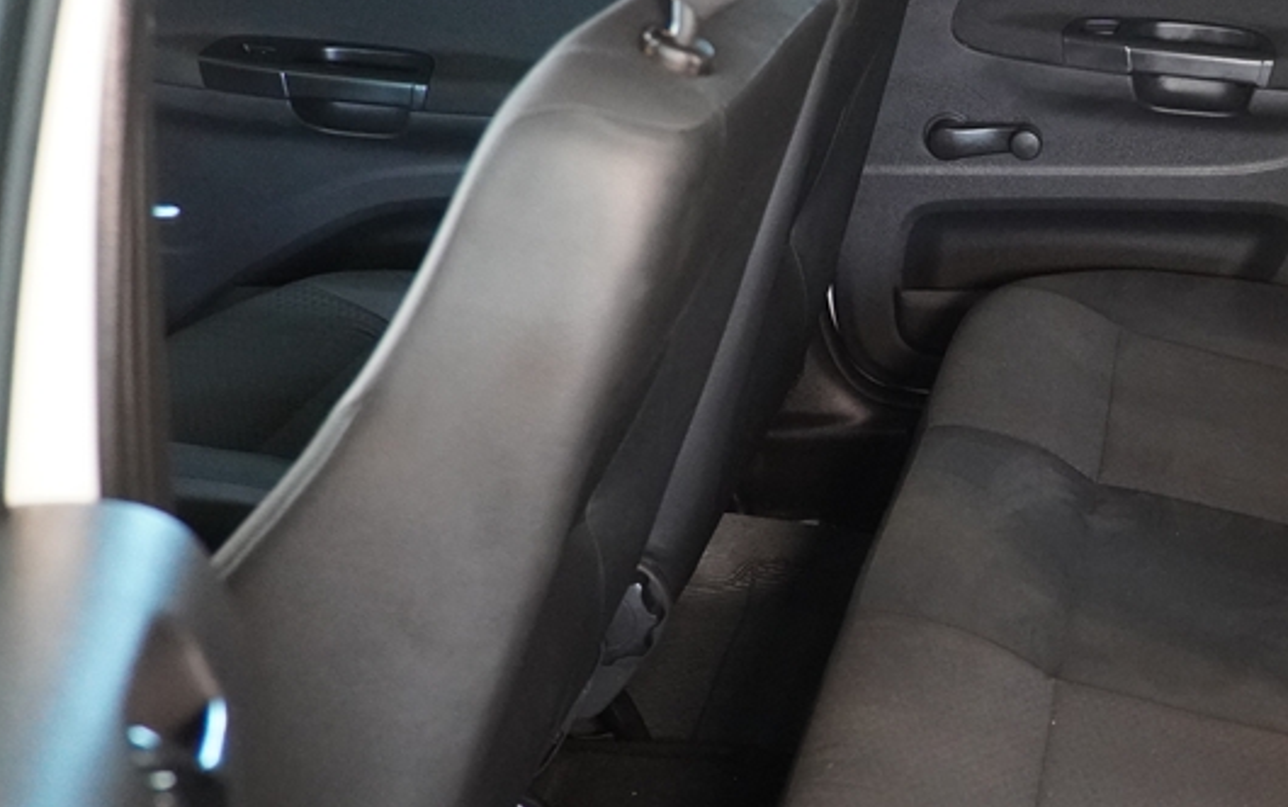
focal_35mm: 62
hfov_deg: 31.1
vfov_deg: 21.0
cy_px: 359
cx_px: 1215
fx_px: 2177
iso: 4000
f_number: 2.8
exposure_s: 1/160
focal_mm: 21
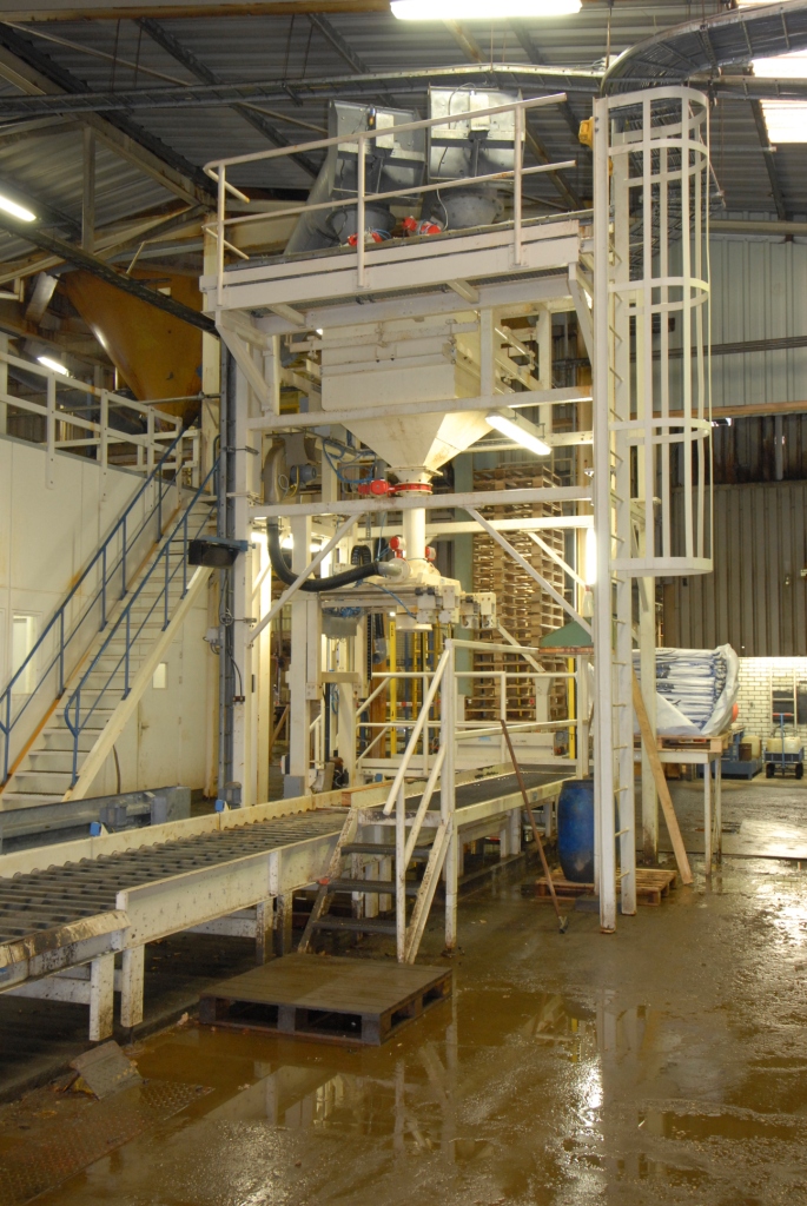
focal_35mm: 36
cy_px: 603
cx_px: 404
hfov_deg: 37.0
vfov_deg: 53.1
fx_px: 1208
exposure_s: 1/5
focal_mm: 24
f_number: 8
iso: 640
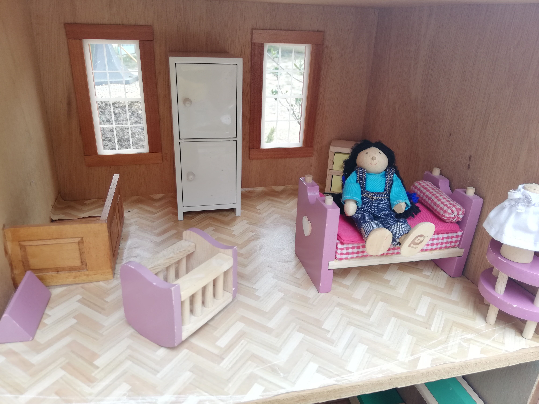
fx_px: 420
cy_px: 202
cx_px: 270
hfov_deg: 65.3
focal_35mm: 27
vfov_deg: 51.4
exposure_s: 1/60
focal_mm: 3.81
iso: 80
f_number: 2.2
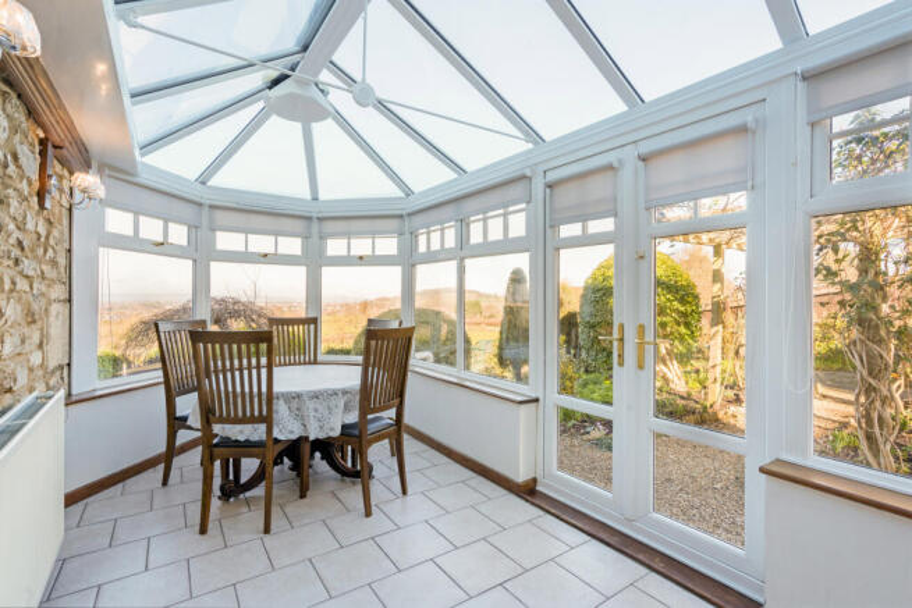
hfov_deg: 96.7
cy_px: 304
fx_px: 405
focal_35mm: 16
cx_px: 456
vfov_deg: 73.8
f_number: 10
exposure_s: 1/80
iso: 500
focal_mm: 16
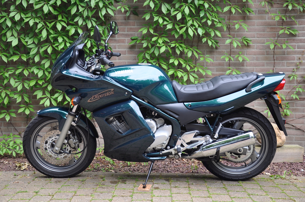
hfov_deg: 46.5
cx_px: 152
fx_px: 355
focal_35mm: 42
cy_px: 101
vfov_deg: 31.8
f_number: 5.6
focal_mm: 28
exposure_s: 1/125
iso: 320
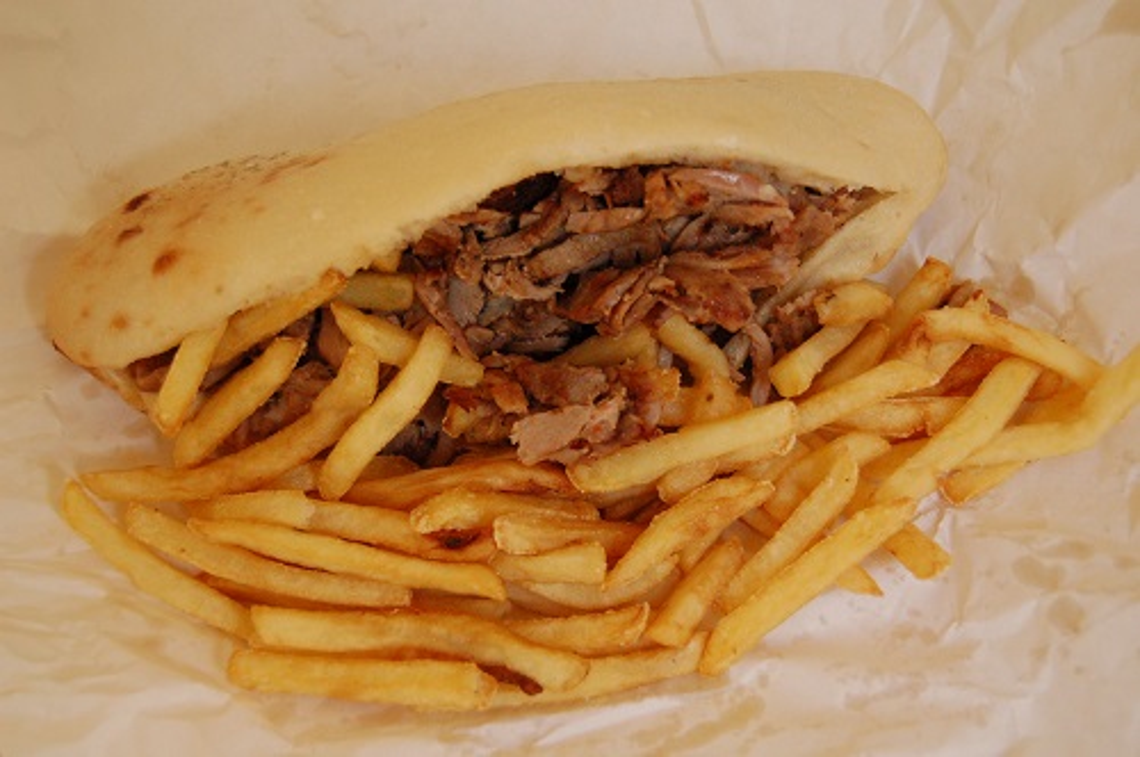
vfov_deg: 28.0
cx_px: 570
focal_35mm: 48
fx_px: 1518
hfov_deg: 41.2
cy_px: 378
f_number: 4.5
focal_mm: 32
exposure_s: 1/80
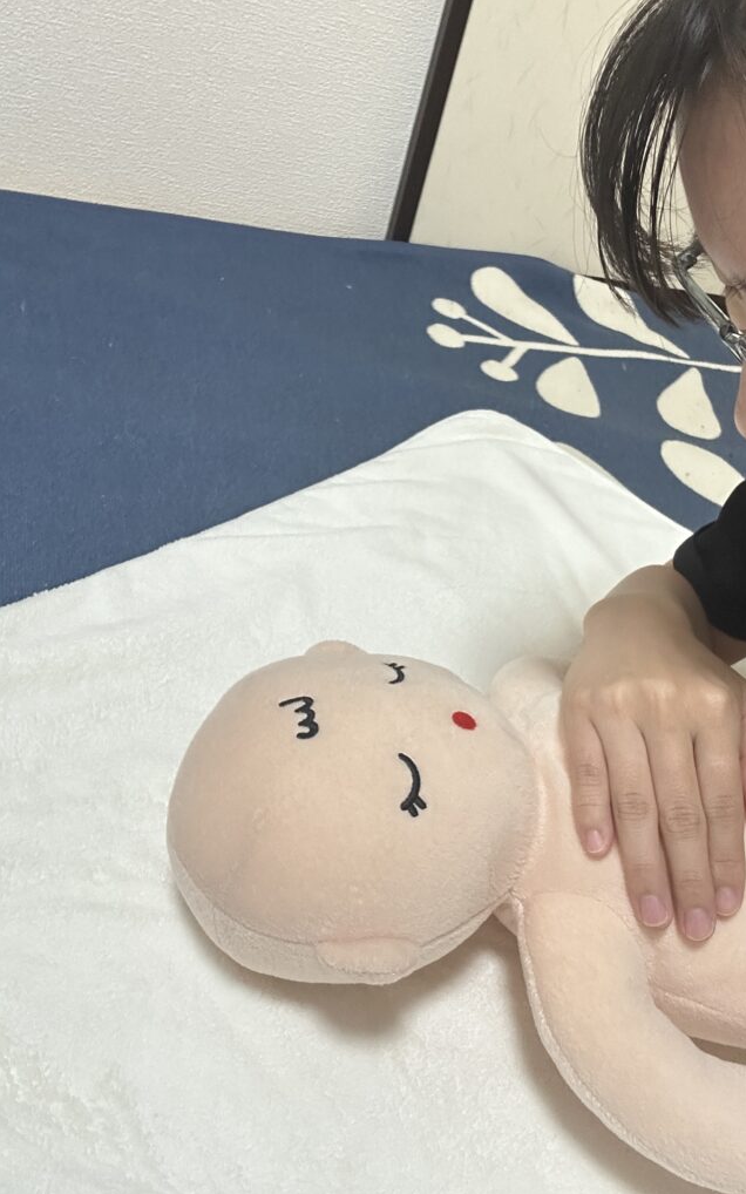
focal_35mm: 32
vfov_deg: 59.7
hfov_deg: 39.3
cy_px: 598
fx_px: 1041
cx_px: 430
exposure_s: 1/60
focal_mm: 2.69
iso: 160
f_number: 1.9
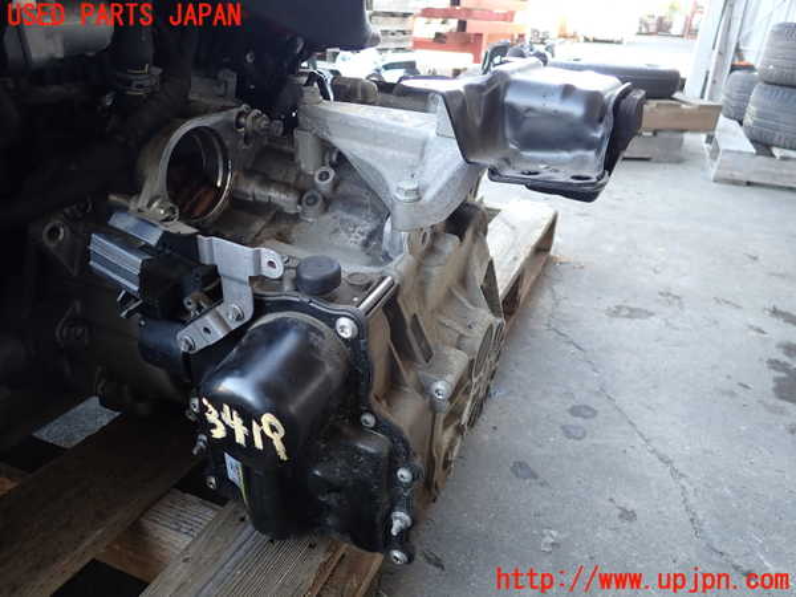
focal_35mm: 25
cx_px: 398
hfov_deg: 69.4
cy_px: 298
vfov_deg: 54.9
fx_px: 575
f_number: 2
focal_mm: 4.5
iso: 160
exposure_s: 1/60
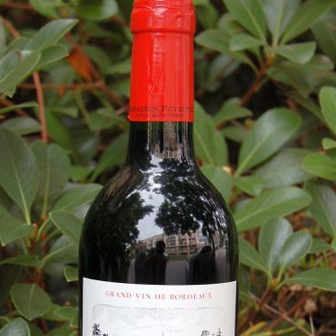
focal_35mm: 117
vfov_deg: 14.7
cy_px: 300
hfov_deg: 14.9
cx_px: 157
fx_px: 1285
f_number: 5
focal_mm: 38
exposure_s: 1/100
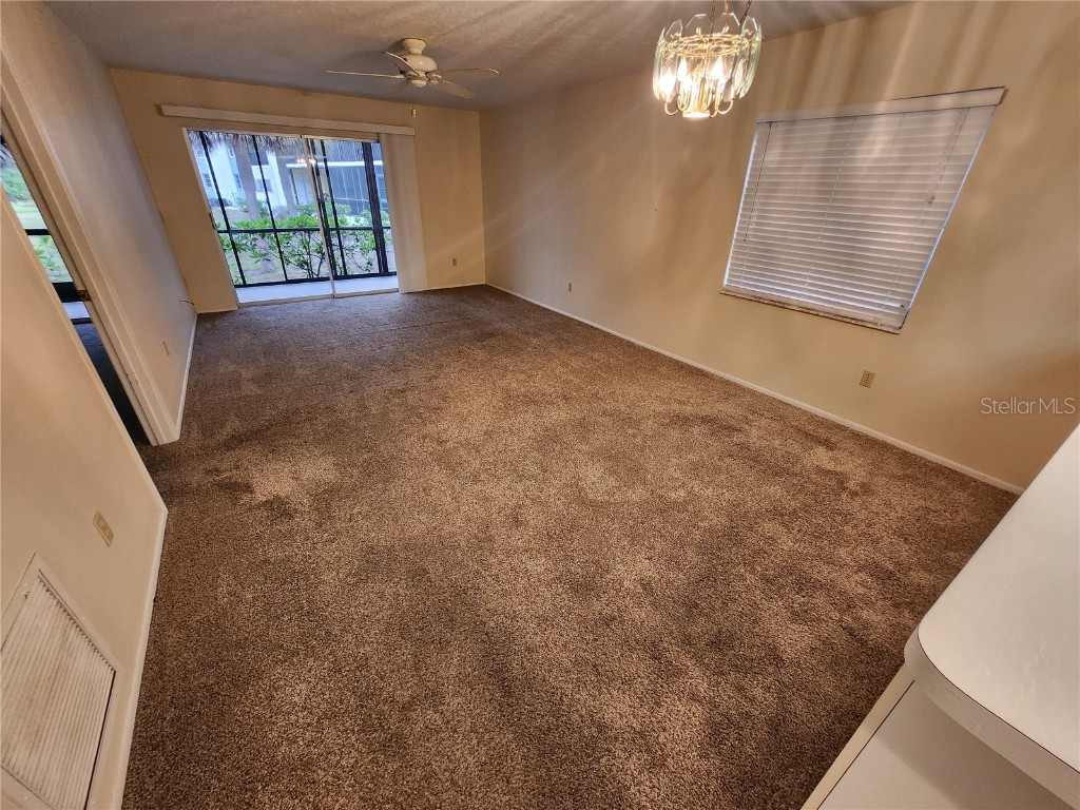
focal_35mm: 13
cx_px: 540
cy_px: 405
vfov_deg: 89.9
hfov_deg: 106.2
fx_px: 406
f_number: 2.2
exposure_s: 1/60
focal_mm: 1.74
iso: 320
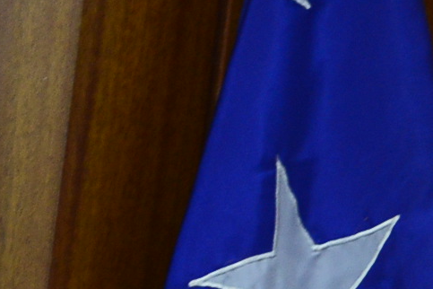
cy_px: 637
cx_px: 1114
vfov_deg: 3.1
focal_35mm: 436
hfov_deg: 4.6
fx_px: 5244
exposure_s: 1/125
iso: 1600
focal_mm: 70
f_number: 2.8
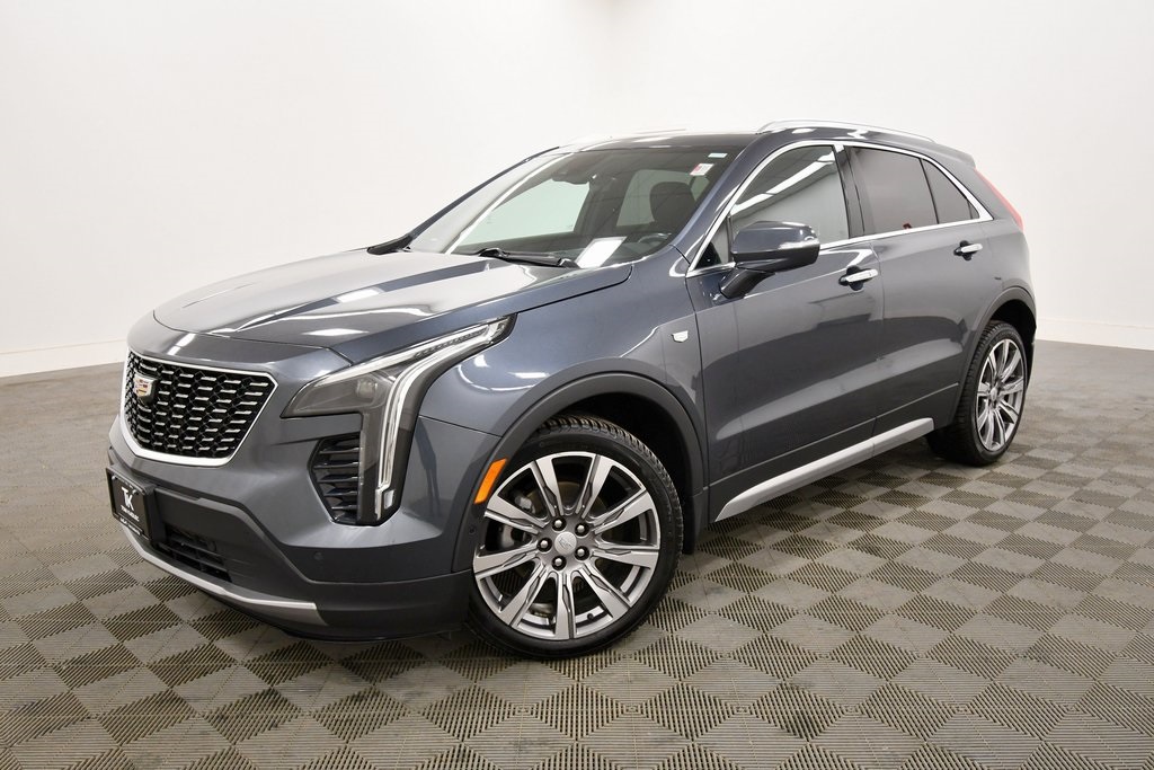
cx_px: 577
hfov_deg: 65.5
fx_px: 898
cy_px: 385
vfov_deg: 46.4
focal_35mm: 28
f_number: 5.6
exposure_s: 1/125
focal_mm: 19
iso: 1250
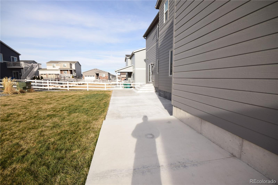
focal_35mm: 15
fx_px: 116
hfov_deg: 100.4
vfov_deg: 77.3
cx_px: 139
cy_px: 92
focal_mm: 10
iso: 250
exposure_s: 1/200
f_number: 10
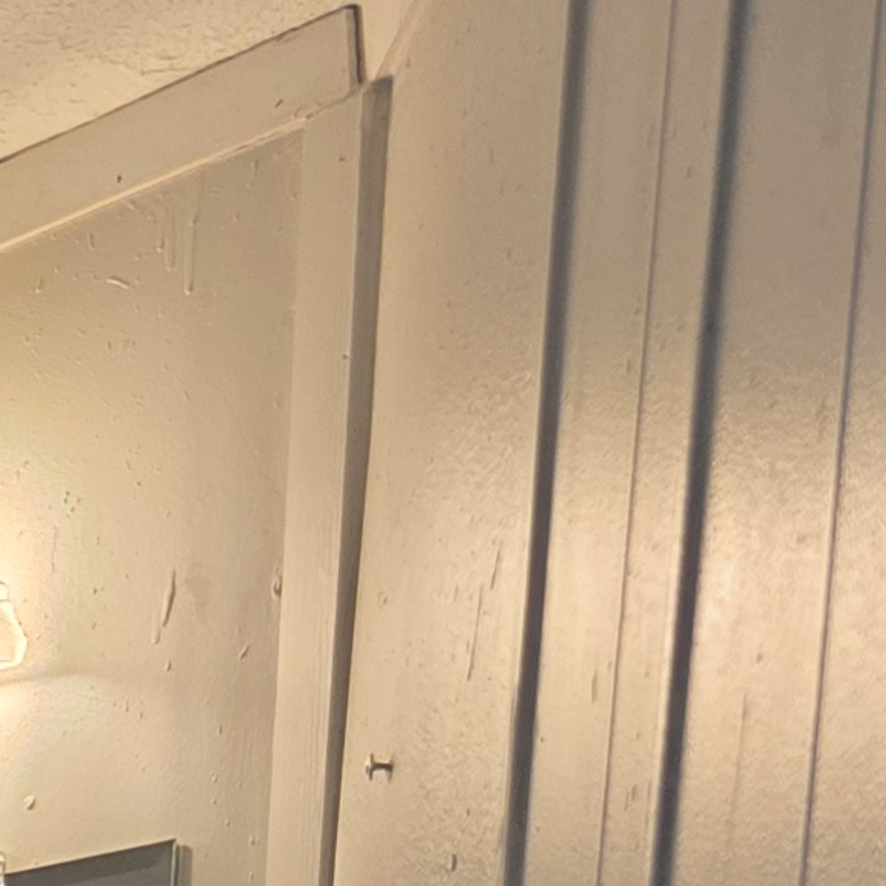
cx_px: -1899
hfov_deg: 9.4
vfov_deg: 11.0
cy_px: 1917
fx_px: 4054
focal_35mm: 140
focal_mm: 6.3
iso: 100
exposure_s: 1/120
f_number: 1.7
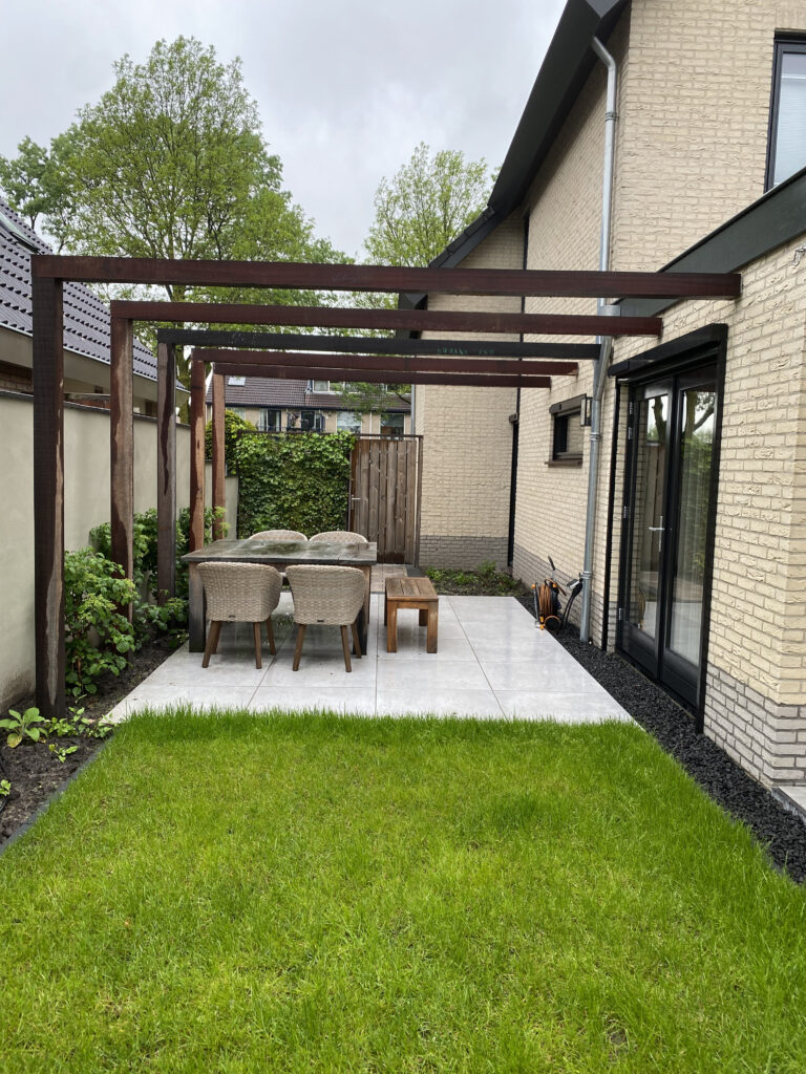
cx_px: 403
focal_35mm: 26
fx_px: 807
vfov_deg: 67.3
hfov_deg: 53.1
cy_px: 537
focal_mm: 4.25
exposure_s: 1/121
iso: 50
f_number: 1.8
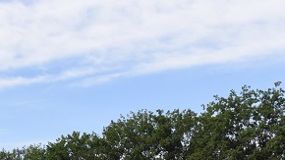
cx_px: 1
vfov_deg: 14.3
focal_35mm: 81
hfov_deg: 25.0
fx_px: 612
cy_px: 207
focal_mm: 32
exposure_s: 1/3200
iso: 3200
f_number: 10
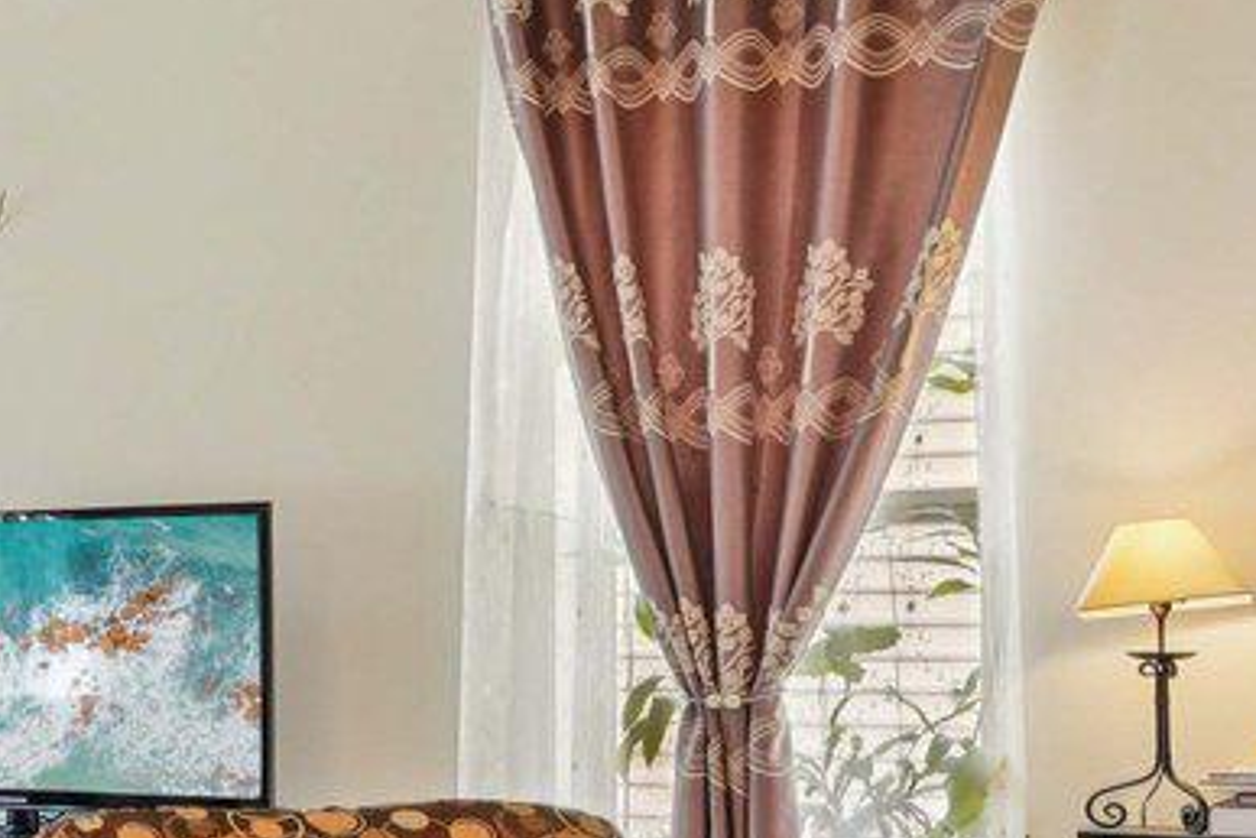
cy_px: 583
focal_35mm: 74
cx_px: -938
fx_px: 2582
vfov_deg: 18.4
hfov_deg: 20.4
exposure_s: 1/40
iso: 500
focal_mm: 14
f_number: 8
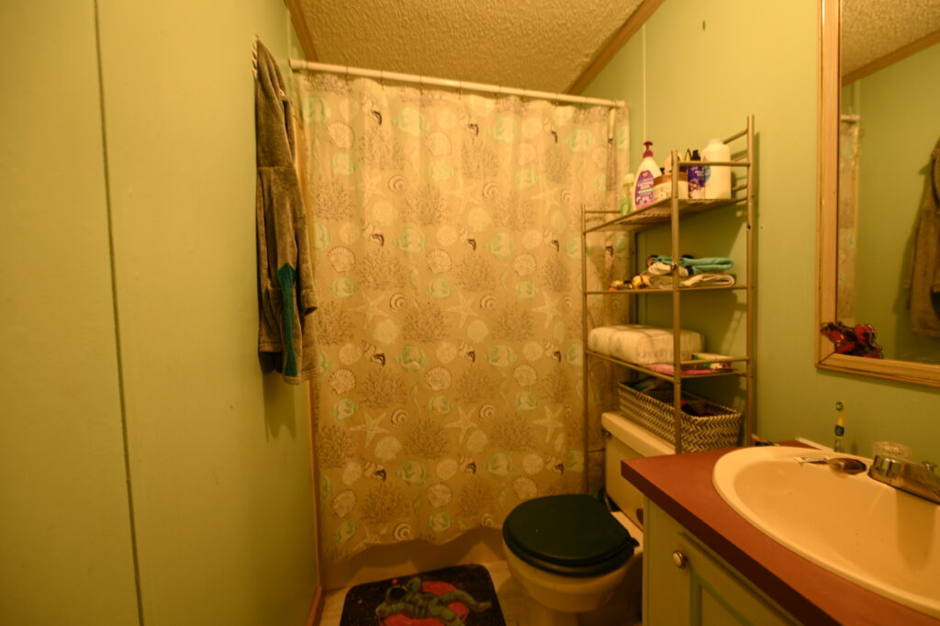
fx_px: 365
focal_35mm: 14
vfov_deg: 81.2
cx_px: 470
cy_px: 313
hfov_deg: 104.3
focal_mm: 14
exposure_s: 1/13
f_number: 2.8
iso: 180
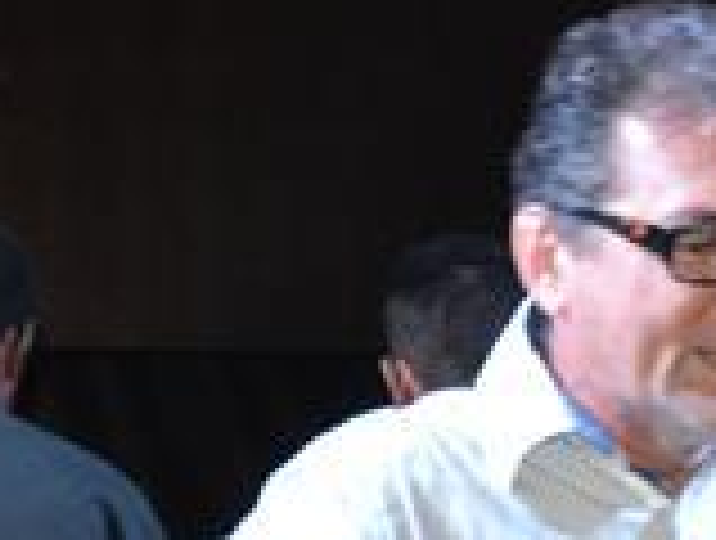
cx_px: 630
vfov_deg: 10.5
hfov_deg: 14.0
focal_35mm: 139
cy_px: 709
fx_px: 2882
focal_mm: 24
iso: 1400
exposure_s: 1/60
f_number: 3.8
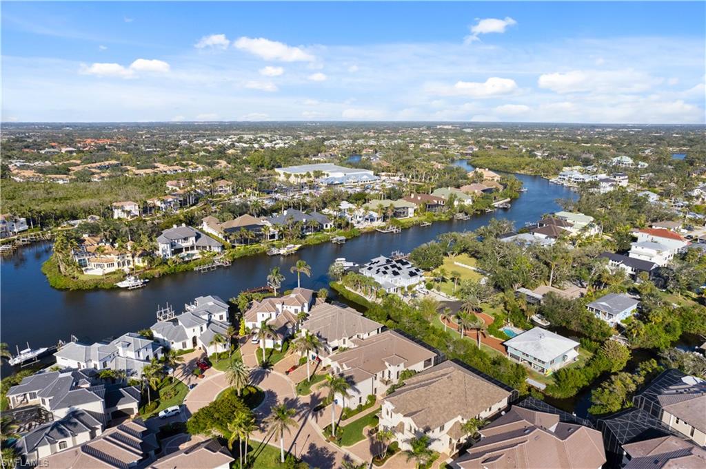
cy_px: 234
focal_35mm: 22
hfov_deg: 78.6
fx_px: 431
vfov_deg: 57.1
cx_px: 353
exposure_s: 1/2000
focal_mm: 8.38
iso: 110
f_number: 2.8
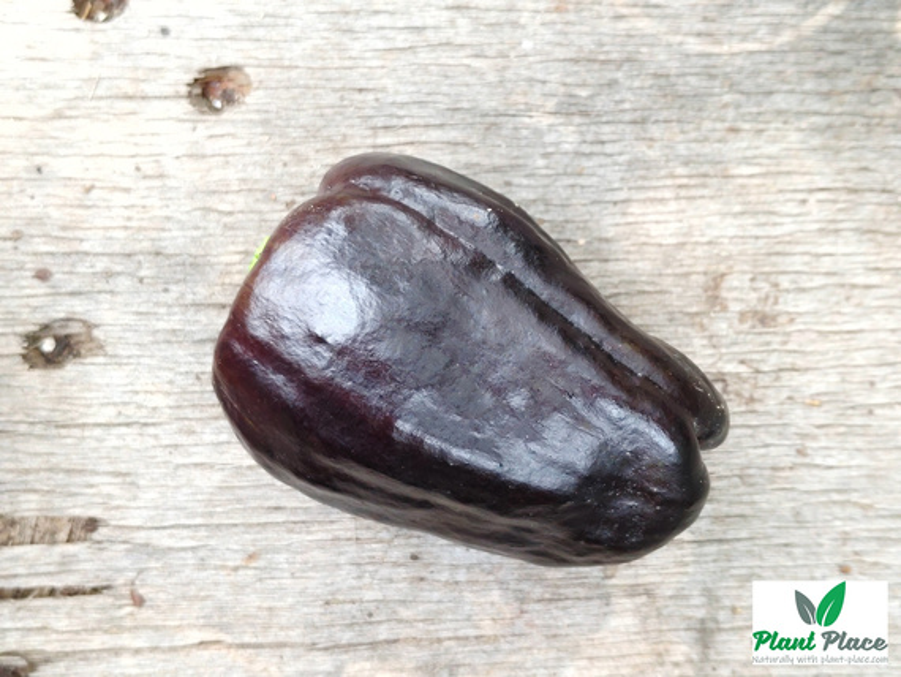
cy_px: 338
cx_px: 450
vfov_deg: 28.1
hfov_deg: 36.8
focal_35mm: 52
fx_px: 1354
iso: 100
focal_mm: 4.81
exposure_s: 1/60
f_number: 1.8
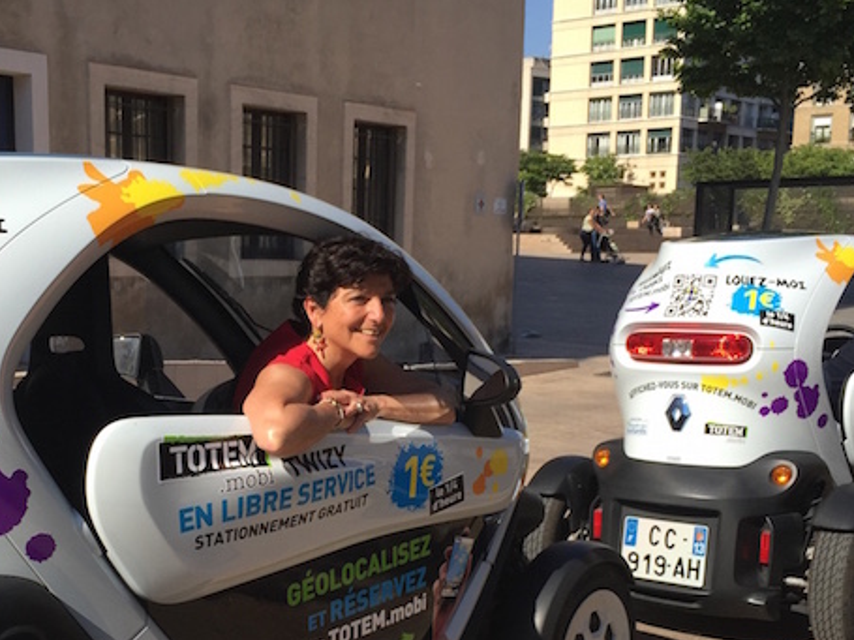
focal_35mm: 51
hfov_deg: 37.3
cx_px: 317
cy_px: 492
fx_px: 1258
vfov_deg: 28.1
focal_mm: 4.15
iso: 32
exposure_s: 1/1522
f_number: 2.2
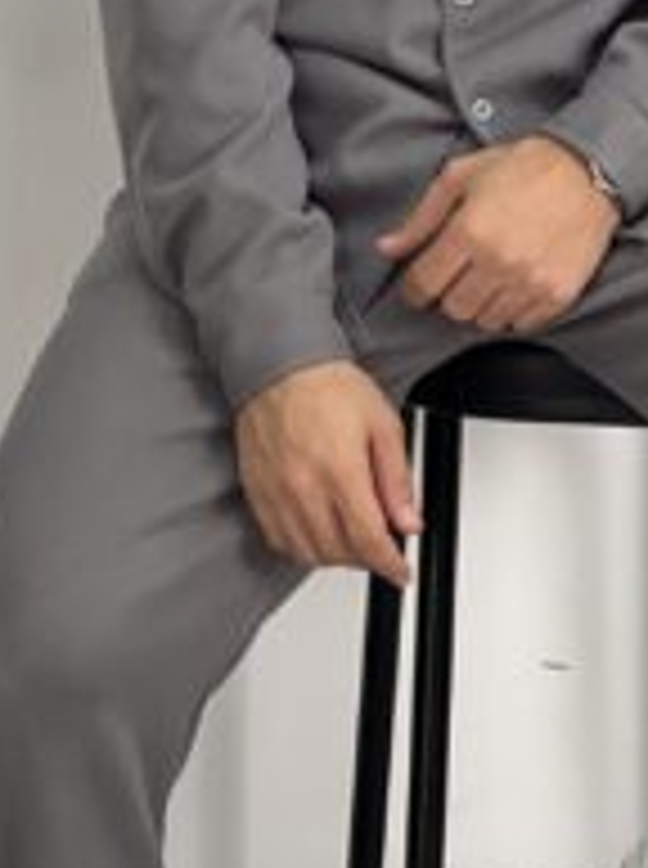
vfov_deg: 8.2
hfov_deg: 6.2
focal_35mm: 240
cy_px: 13
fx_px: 6010
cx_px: 338
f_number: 2.8
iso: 100
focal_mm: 9
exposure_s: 1/121
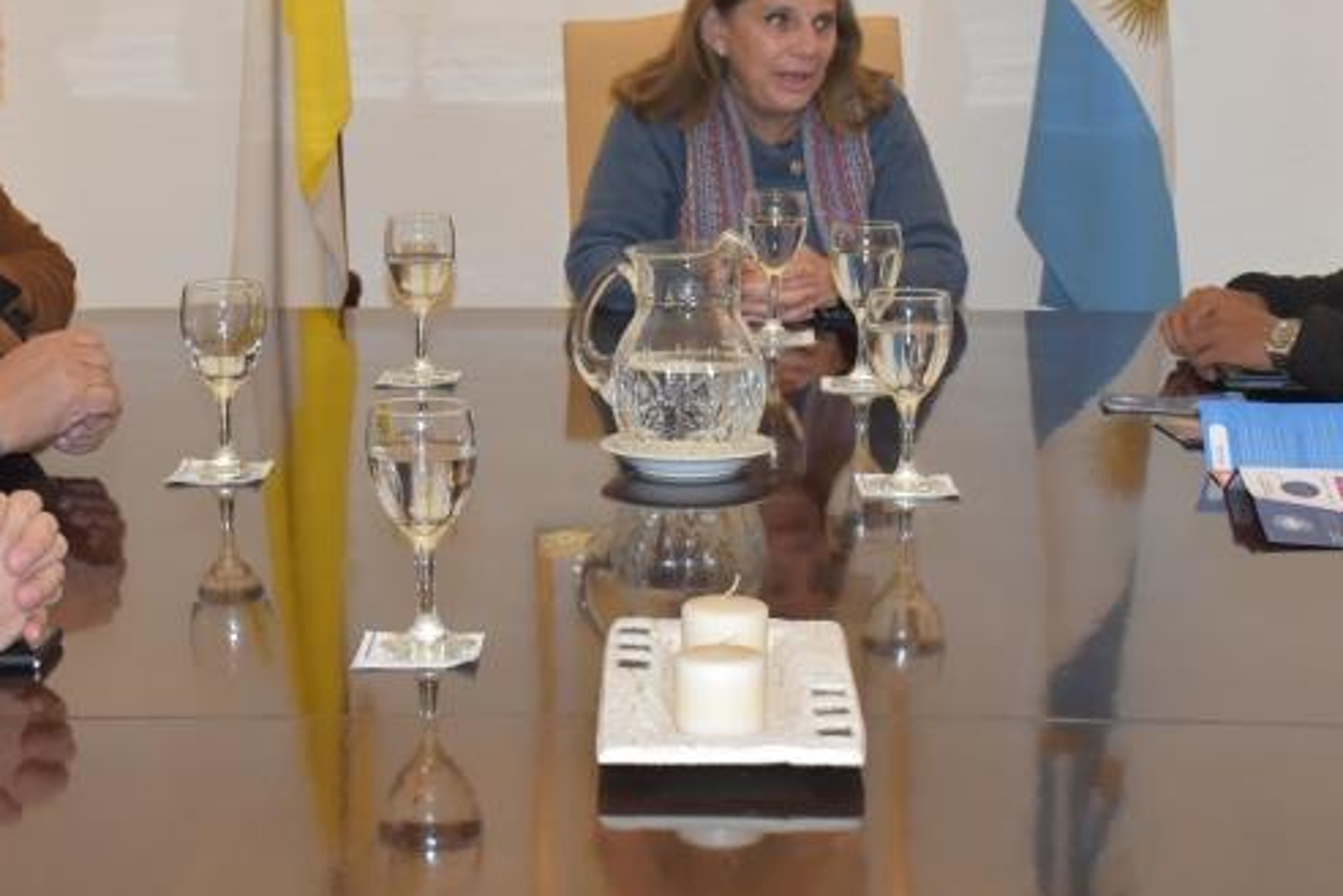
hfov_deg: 25.0
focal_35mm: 81
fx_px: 3022
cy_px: 225
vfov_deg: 16.8
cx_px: 588
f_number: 5.6
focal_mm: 26
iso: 1600
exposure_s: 1/50
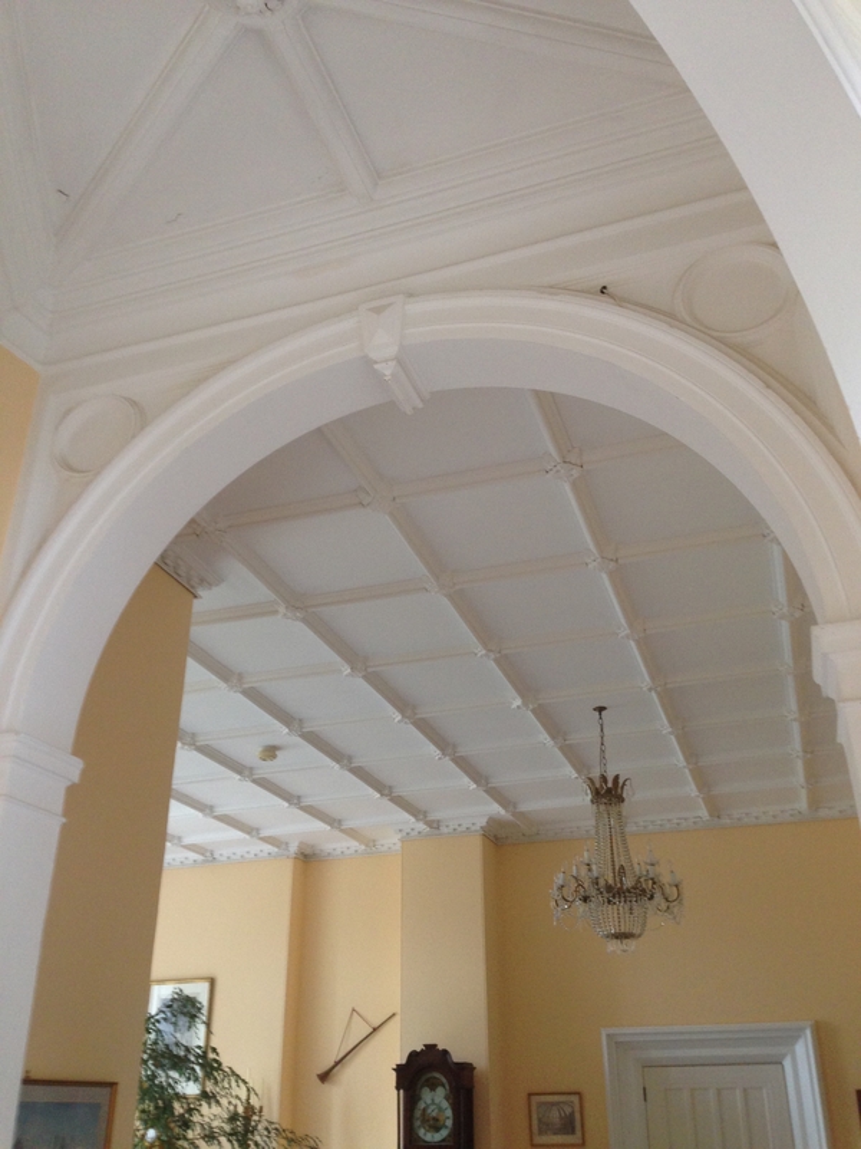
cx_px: 430
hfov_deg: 42.9
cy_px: 574
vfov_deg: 55.4
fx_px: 1094
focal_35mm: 33
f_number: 2.4
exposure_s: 1/20
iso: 125
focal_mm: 4.12
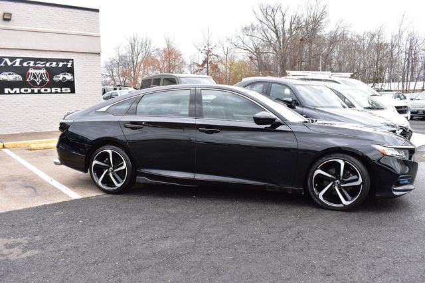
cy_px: 142
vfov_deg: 43.6
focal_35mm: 30
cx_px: 212
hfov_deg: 62.0
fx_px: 354
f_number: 8
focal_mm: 20
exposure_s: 1/80
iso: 400
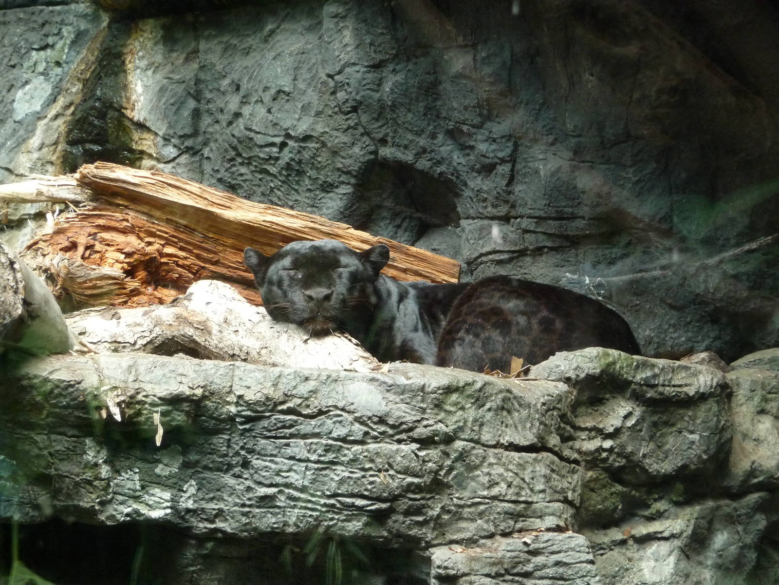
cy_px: 292
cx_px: 390
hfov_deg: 11.6
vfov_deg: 8.7
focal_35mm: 170
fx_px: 3826
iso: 320
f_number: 4.8
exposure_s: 1/60
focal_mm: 29.1
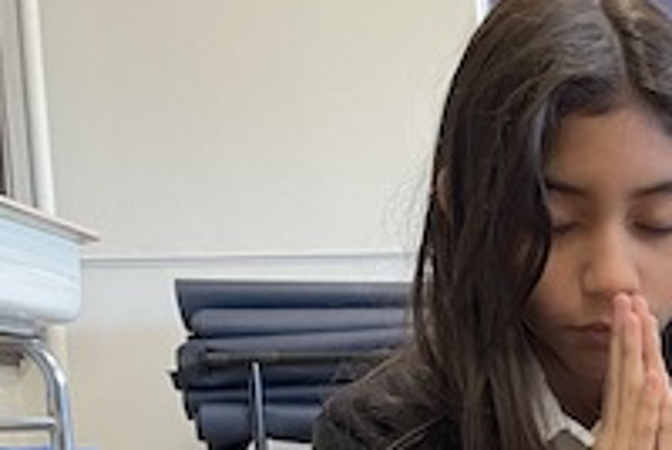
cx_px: 847
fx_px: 1514
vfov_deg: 16.1
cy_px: 561
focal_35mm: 81
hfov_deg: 22.6
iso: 250
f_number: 1.6
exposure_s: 1/60
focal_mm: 4.2
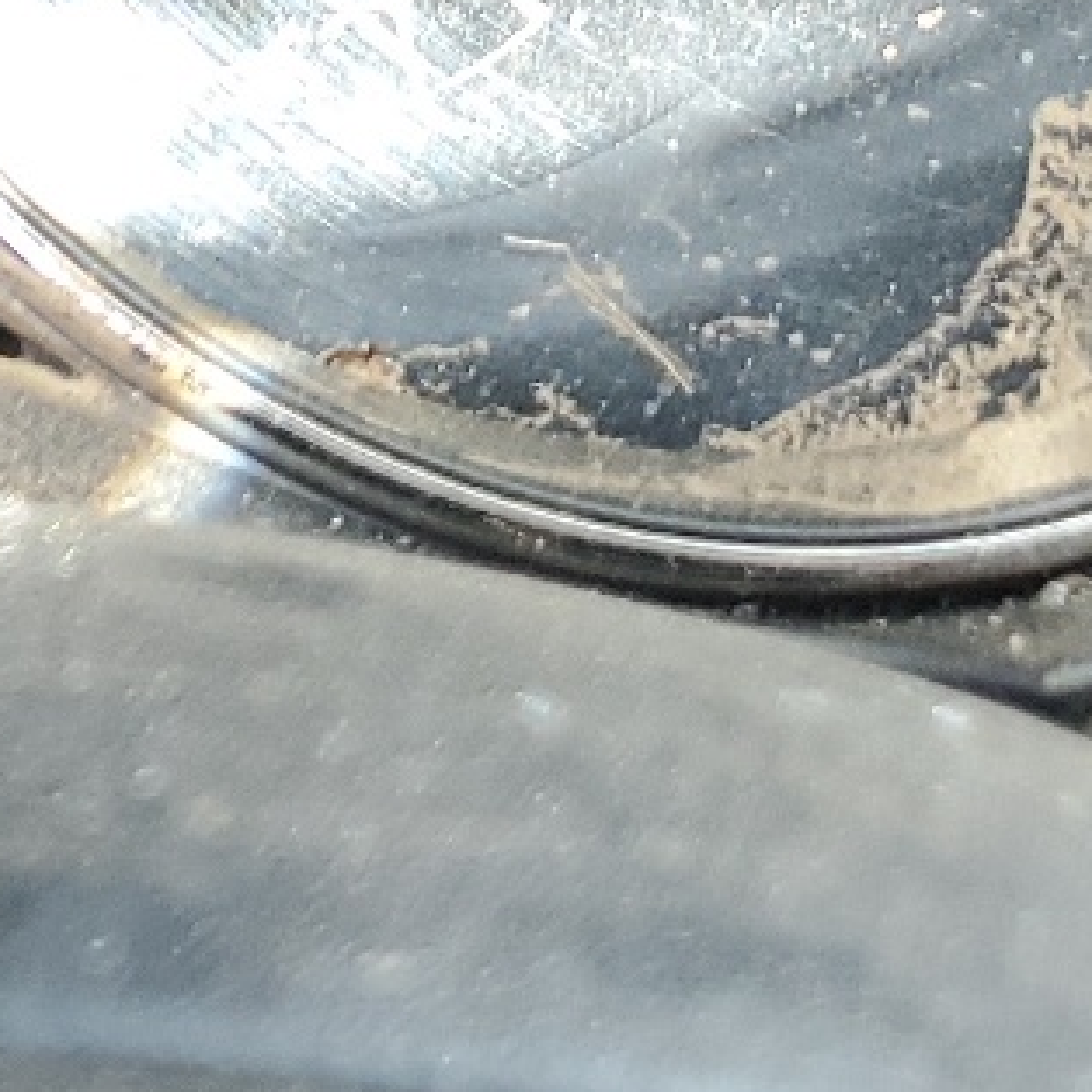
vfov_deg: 13.9
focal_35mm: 117
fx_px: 4176
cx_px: -991
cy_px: -567
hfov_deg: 13.2
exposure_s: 1/120
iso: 64
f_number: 1.5
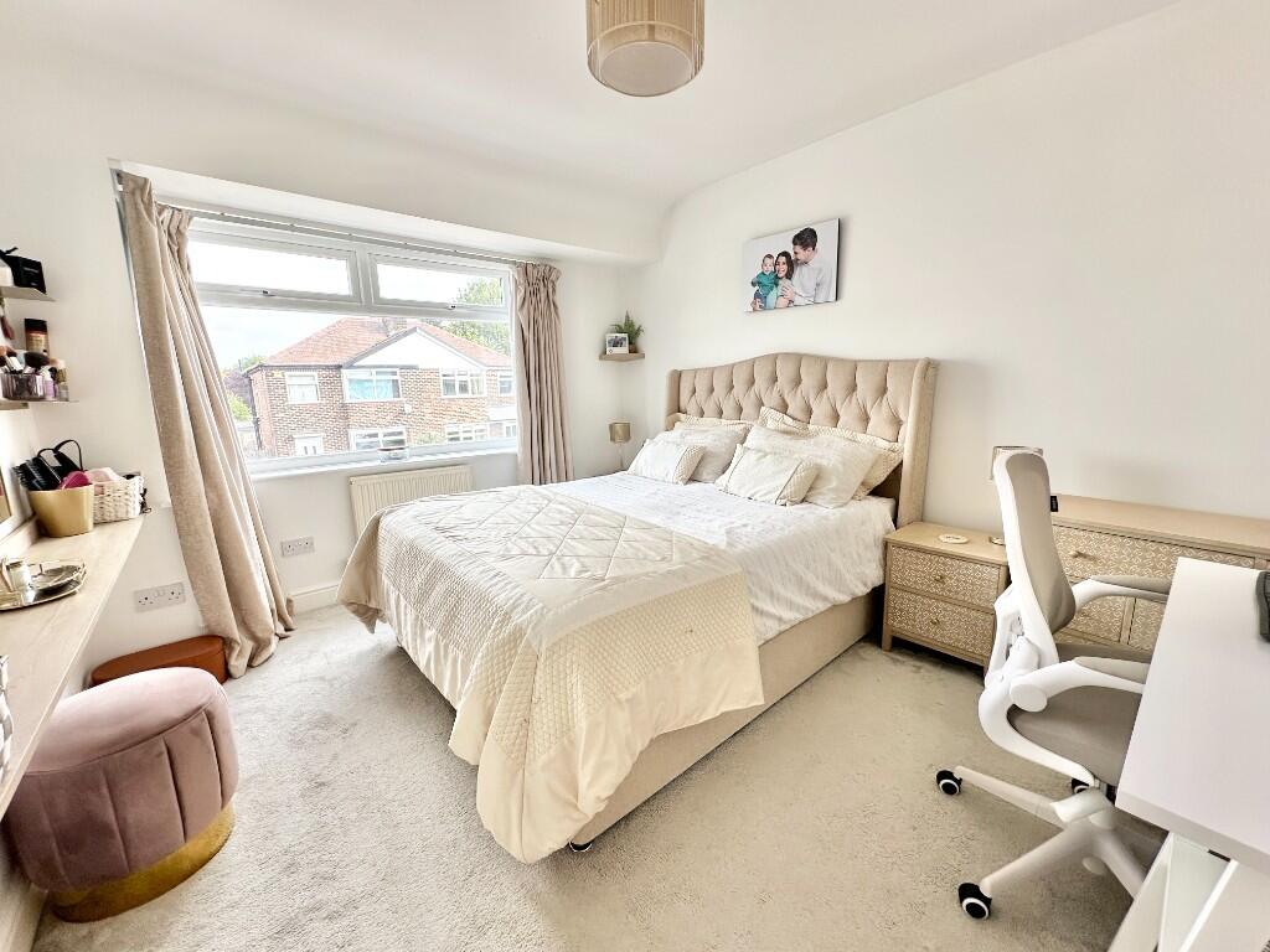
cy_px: 476
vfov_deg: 85.7
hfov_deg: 102.1
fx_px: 514
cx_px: 635
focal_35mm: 14
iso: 40
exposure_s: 1/126
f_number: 2.2
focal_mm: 2.22
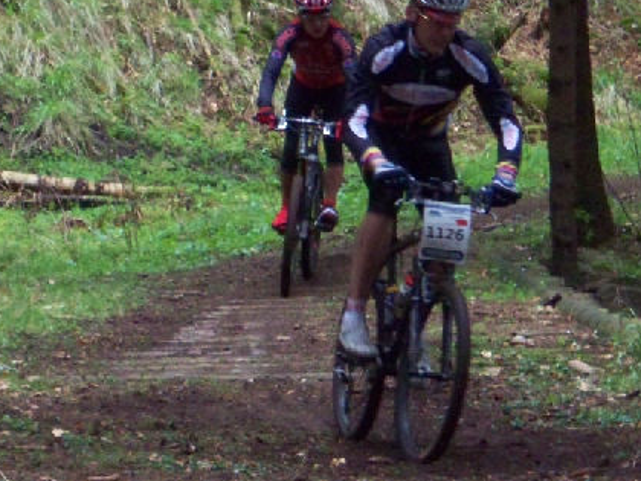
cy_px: 217
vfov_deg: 6.7
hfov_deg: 8.9
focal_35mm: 223
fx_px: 4129
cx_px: 296
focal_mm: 19.2
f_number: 4.4
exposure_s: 1/125
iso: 400
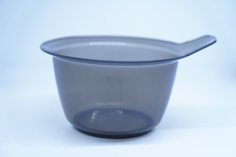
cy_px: 78
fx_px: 459
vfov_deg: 19.5
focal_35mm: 70
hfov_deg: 28.8
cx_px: 118
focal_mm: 70
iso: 1250
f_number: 4
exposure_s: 1/125
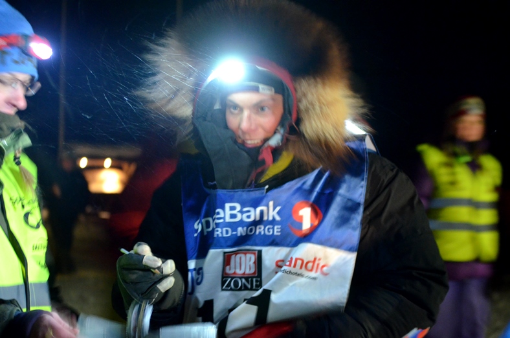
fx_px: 1166
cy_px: 169
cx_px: 255
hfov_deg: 24.7
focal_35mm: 82
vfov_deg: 16.5
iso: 3200
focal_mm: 55
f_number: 4
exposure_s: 1/10
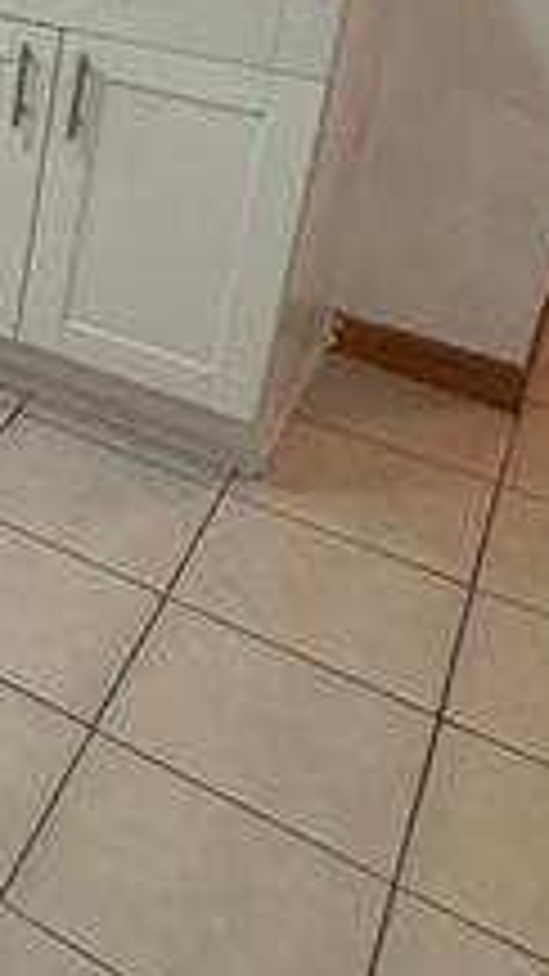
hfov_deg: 16.0
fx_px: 1398
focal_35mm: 54
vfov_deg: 35.2
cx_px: -621
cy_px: 18
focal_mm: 2.22
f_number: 2.2
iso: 250
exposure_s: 1/120
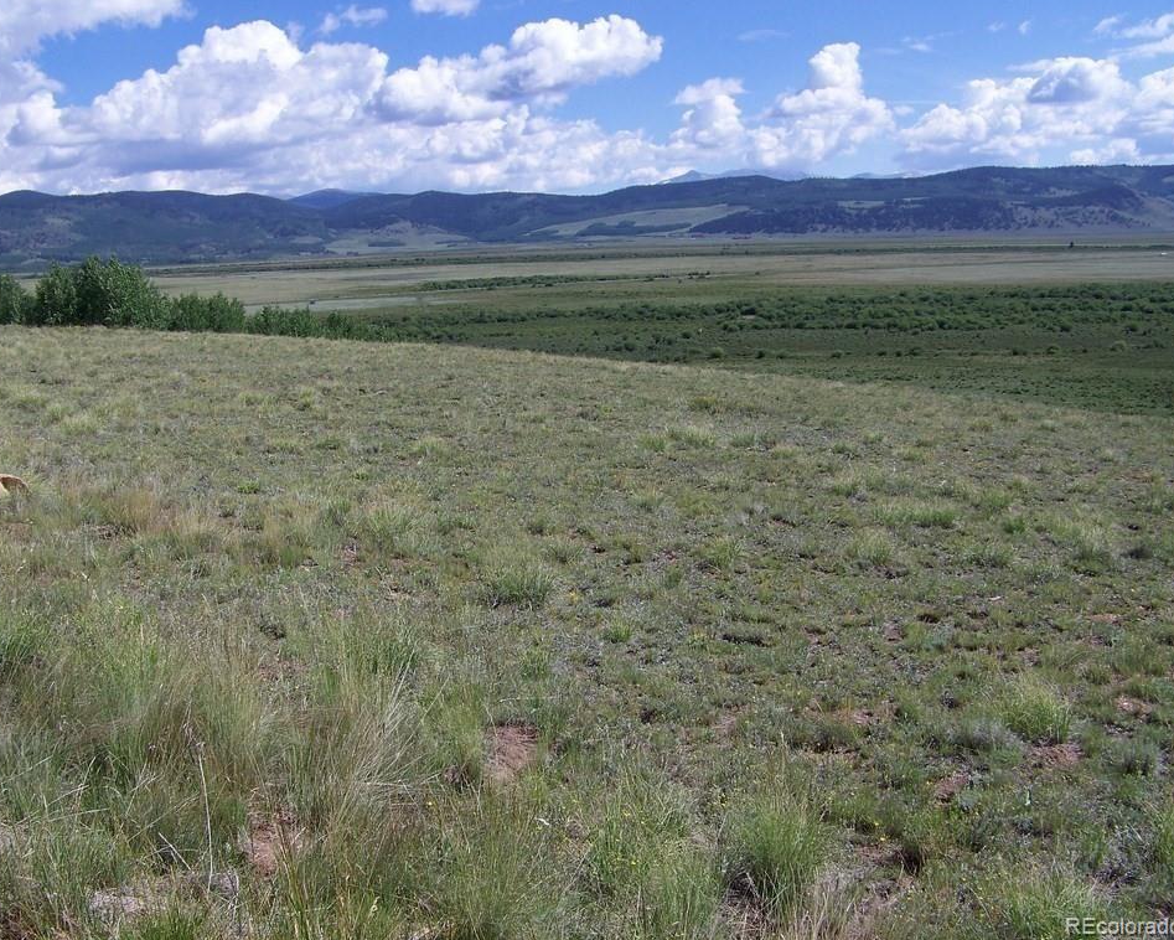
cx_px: 557
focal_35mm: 38
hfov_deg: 47.9
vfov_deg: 39.2
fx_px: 1321
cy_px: 466
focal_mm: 5.85
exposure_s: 1/500
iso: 64
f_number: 4
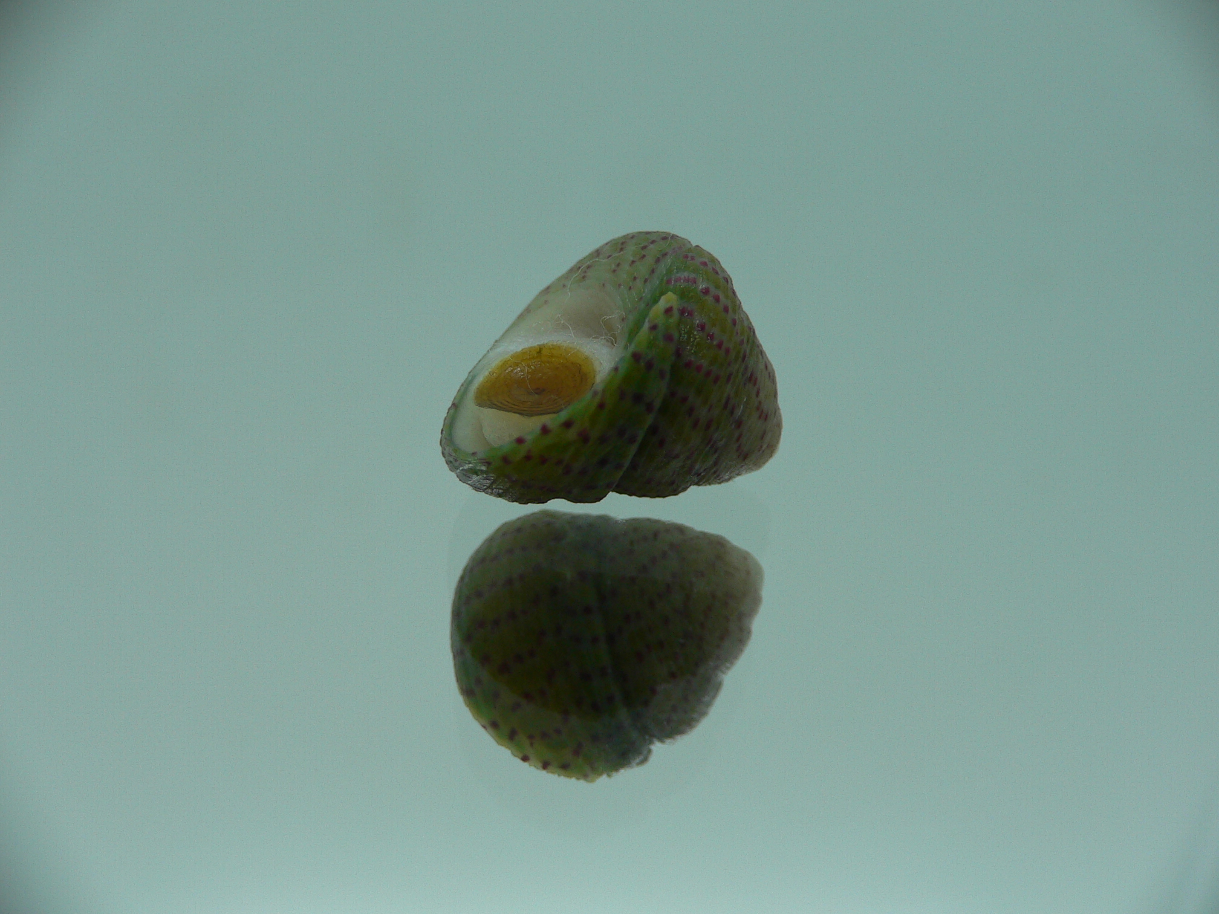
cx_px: 610
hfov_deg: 52.6
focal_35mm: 35
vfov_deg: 40.7
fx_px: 1233
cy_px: 457
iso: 80
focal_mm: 4.6
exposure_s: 1/80
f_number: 2.8
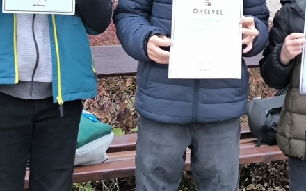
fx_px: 884
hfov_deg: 19.5
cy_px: -23
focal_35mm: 106
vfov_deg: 12.1
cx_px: 224
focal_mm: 6.92
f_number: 1.9
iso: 320
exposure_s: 1/50
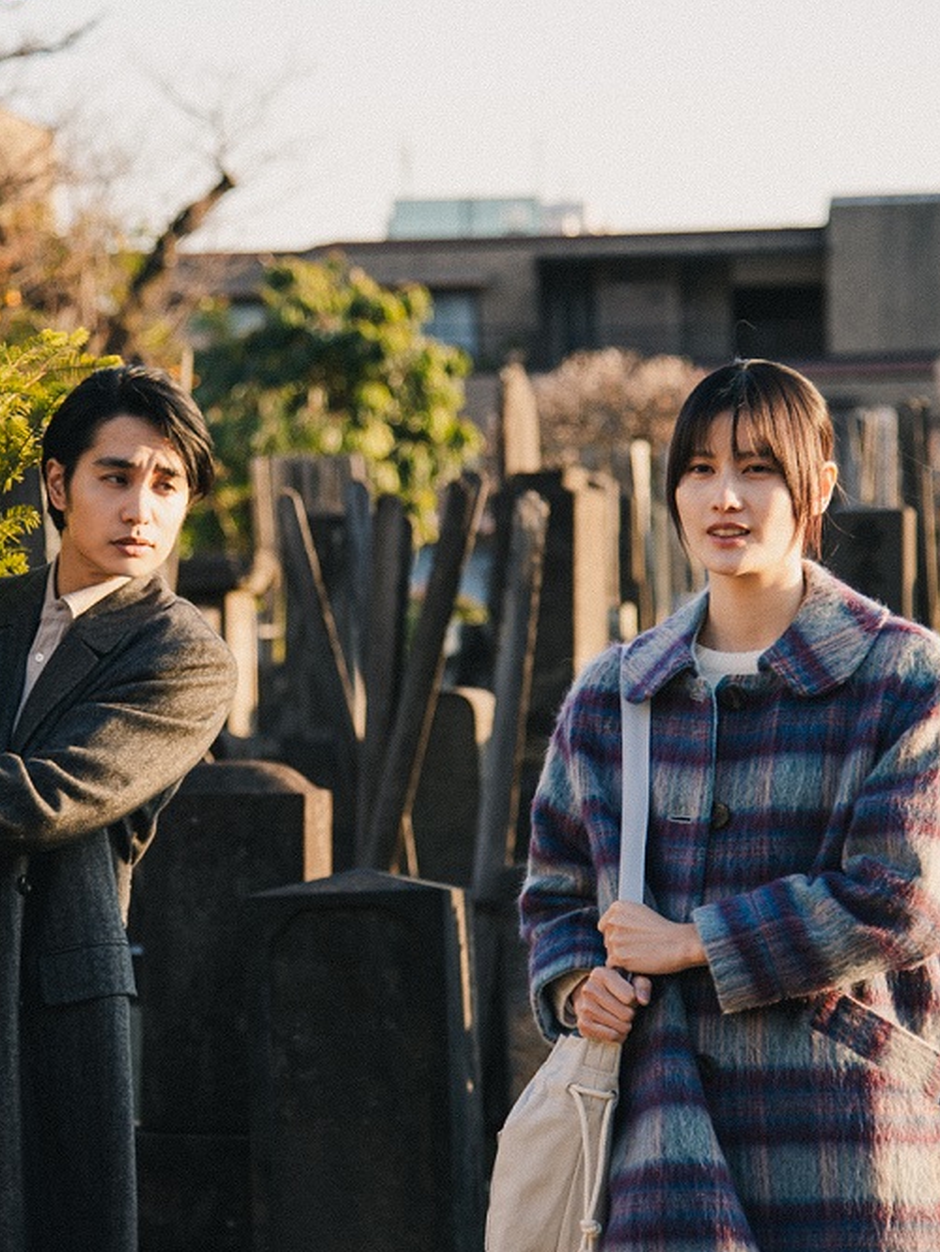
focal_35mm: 127
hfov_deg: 11.7
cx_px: 370
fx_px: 4595
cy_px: 638
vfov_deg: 15.5
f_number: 4
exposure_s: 1/250
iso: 100
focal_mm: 85
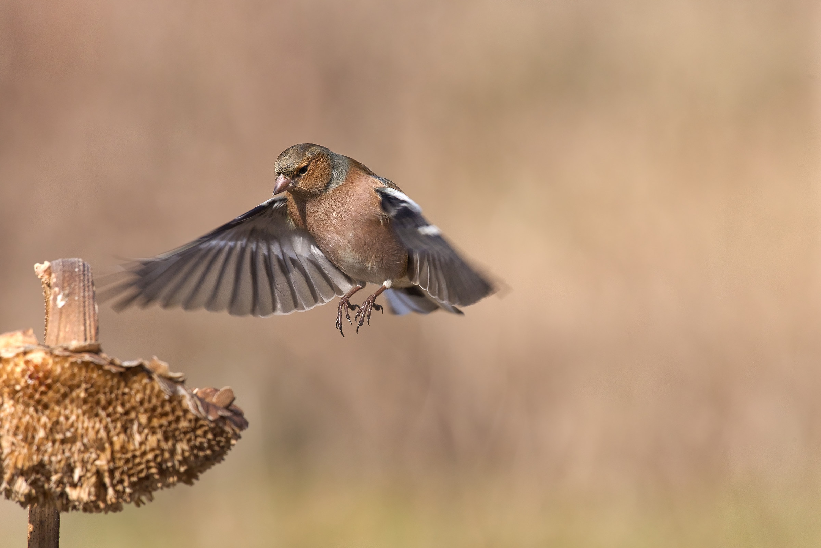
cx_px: 411
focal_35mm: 601
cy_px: 274
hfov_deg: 3.4
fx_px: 13707
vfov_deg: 2.3
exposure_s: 1/1000
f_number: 14
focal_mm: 600
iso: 2200
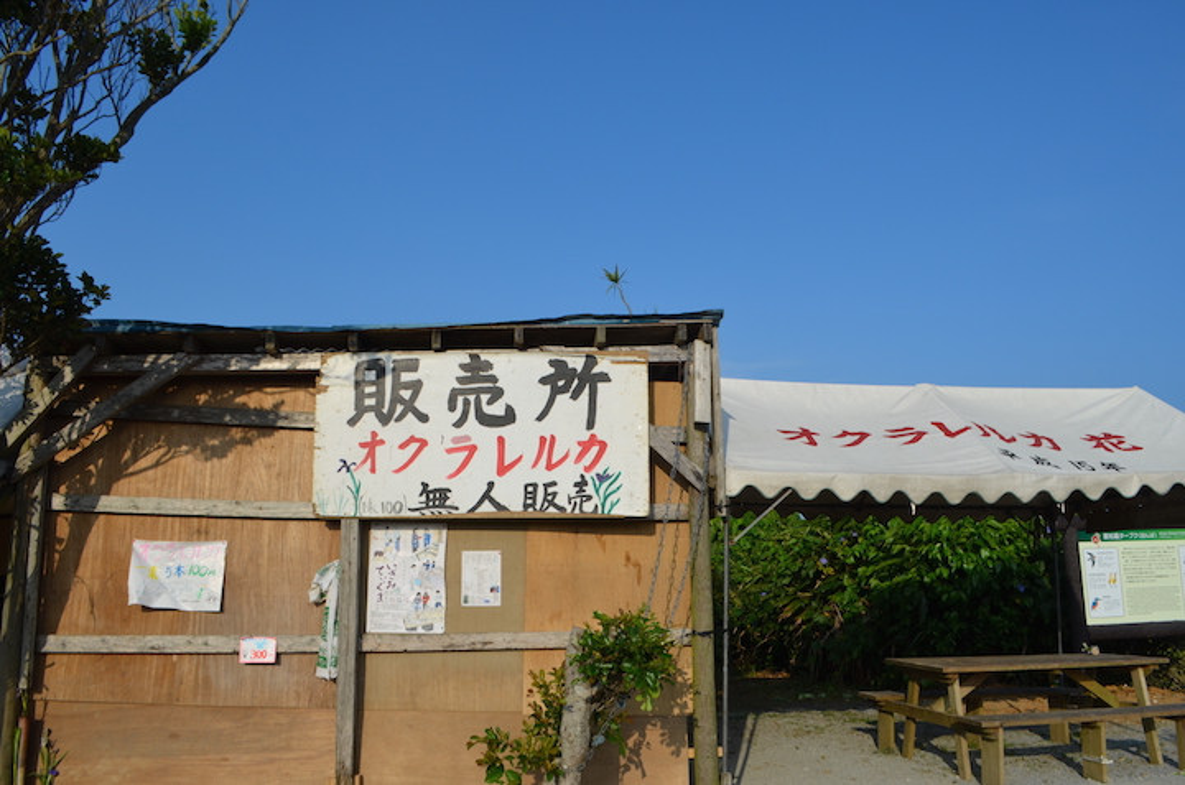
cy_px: 392
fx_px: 887
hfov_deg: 67.5
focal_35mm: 27
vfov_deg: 47.7
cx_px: 592
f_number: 9
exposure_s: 1/320
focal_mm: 18
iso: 100
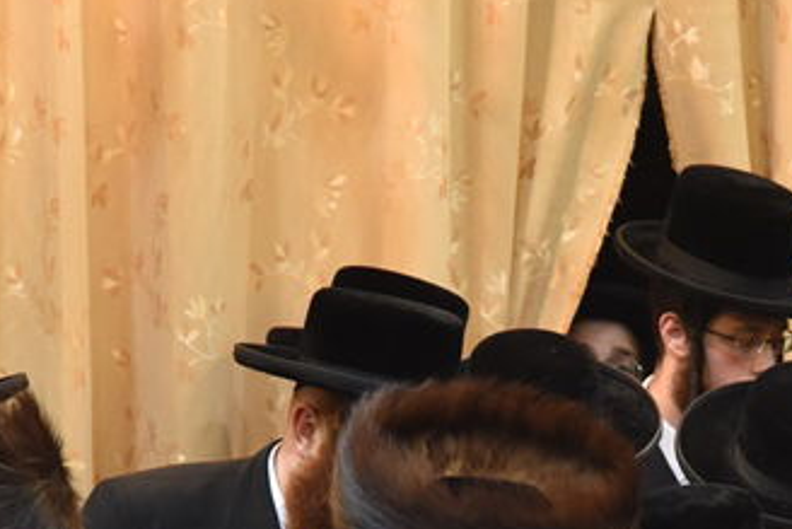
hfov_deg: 5.5
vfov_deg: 3.7
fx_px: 8253
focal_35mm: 375
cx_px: 633
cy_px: 772
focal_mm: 120
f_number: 4.5
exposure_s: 1/100
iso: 2500
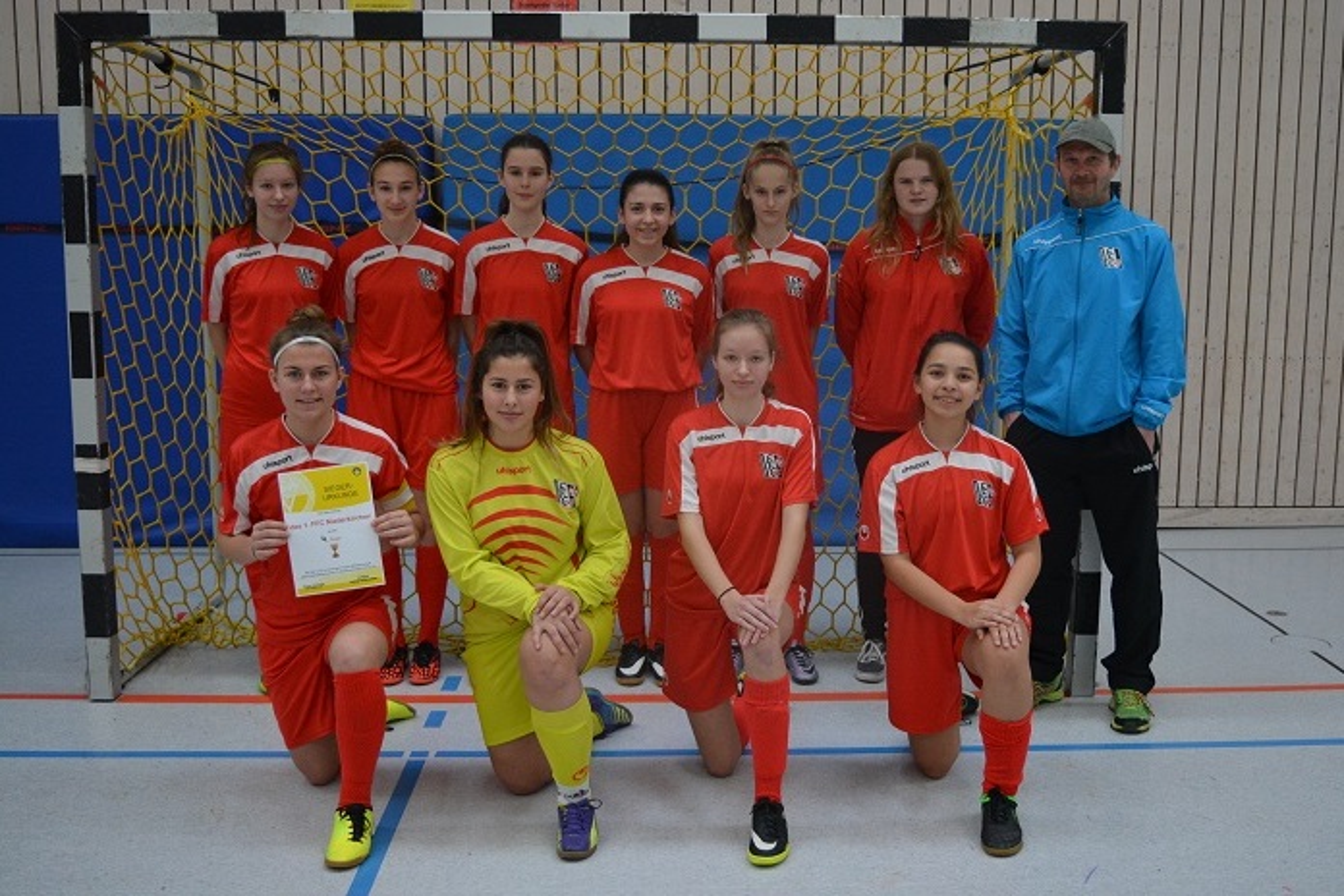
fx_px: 1344
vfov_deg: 36.9
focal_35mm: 36
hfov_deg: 53.1
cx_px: 672
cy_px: 448
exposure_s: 1/320
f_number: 4
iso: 1600
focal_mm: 24
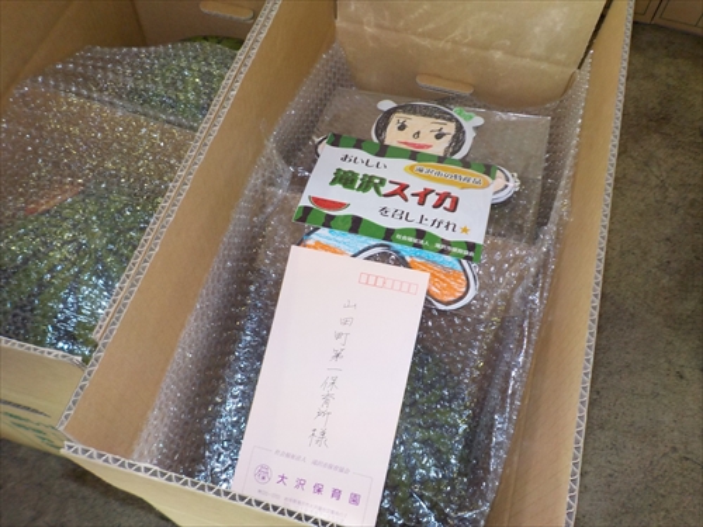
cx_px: 352
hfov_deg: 60.0
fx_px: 609
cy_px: 264
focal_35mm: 30
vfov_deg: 46.8
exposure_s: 1/30
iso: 200
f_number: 3.3
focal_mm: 4.1
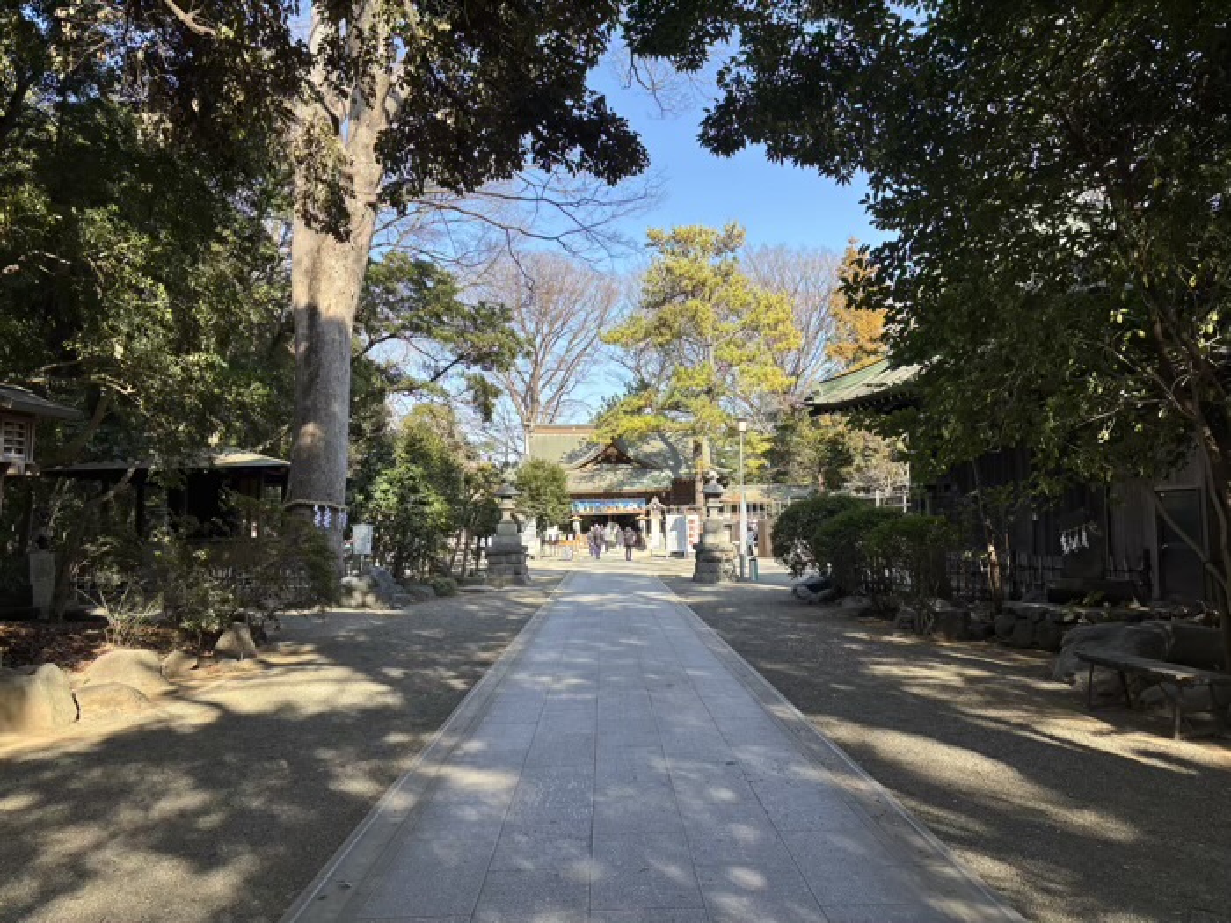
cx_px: 616
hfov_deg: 67.3
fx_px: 925
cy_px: 462
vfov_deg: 53.1
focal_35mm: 26
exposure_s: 1/684
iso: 50
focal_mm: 5.96
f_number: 1.6
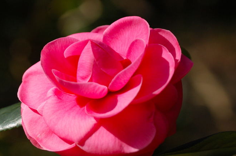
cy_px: 53
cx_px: 74
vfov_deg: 8.3
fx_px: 1073
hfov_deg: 12.5
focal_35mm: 164
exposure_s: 1/1600
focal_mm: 70
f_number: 5
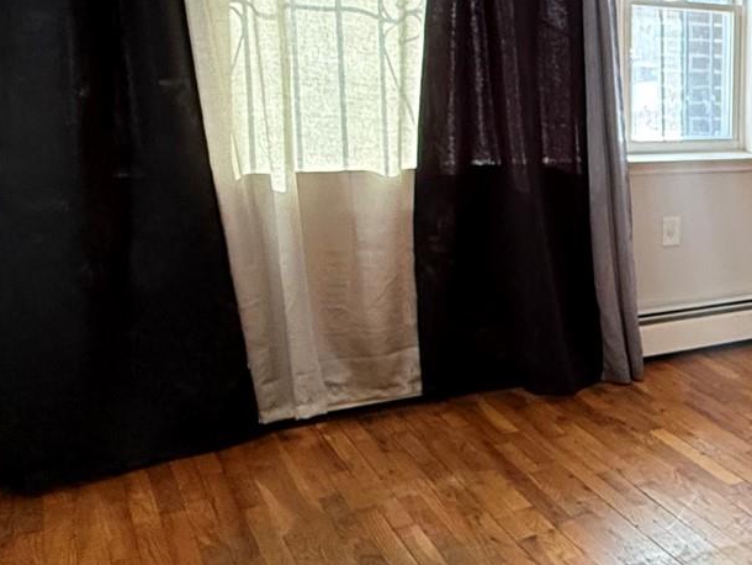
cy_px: 233
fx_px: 1021
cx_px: 969
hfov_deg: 31.5
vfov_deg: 30.8
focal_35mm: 47
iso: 400
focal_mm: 2.22
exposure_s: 1/60
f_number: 2.2
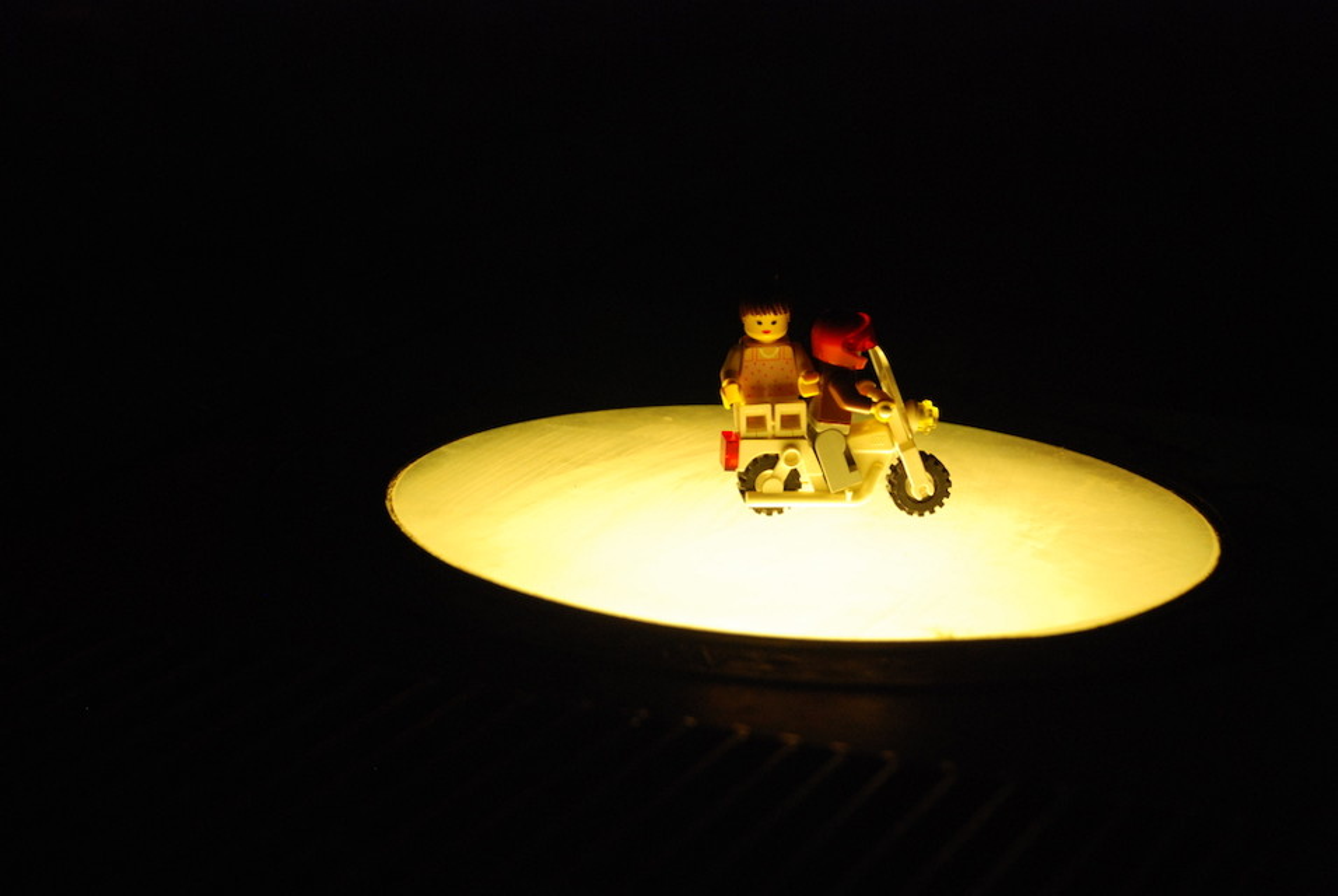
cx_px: 669
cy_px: 448
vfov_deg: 12.2
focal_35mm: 112
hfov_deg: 18.2
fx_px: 4186
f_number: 5.6
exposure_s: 1/80
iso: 640
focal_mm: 75
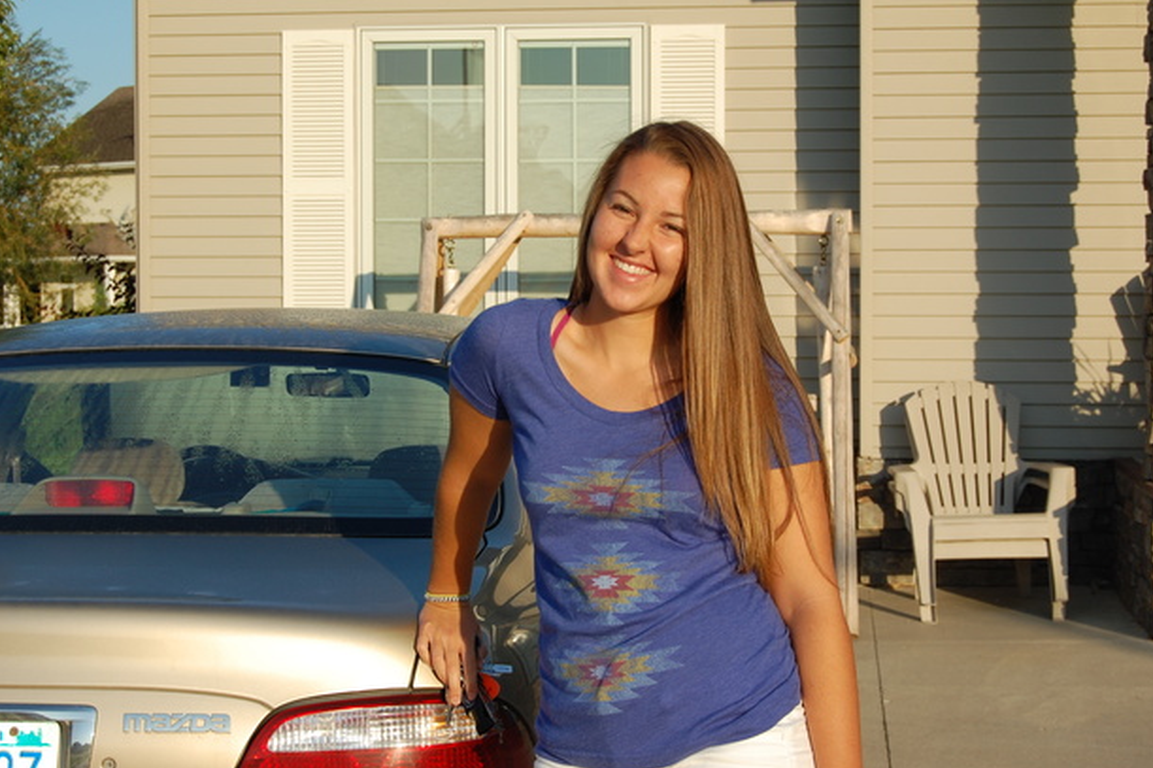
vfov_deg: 20.6
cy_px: 377
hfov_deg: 30.5
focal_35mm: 66
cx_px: 589
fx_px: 2113
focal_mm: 42
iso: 200
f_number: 9
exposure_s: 1/320
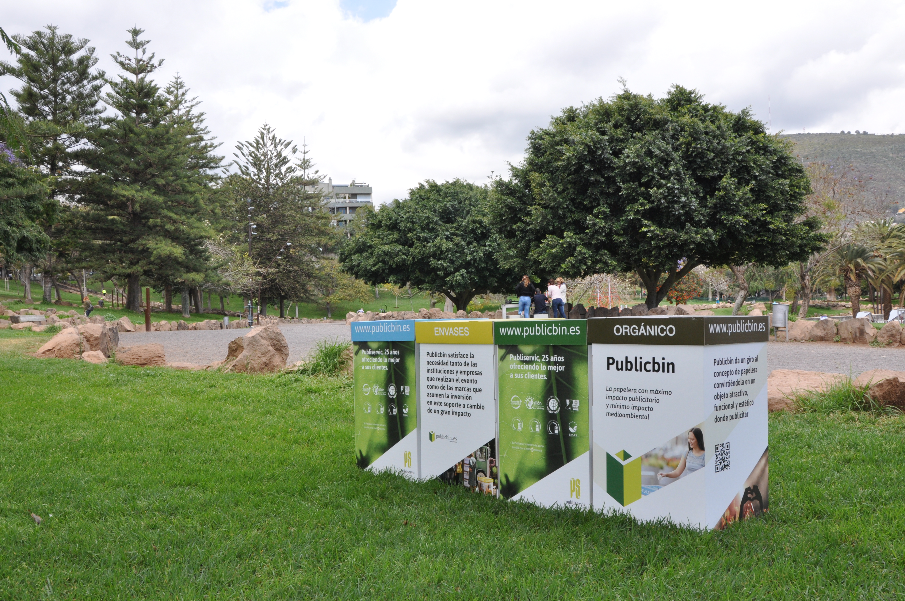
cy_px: 300
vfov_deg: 36.8
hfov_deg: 53.2
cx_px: 452
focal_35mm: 36
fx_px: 904
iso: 500
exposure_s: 1/200
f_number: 16
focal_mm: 24
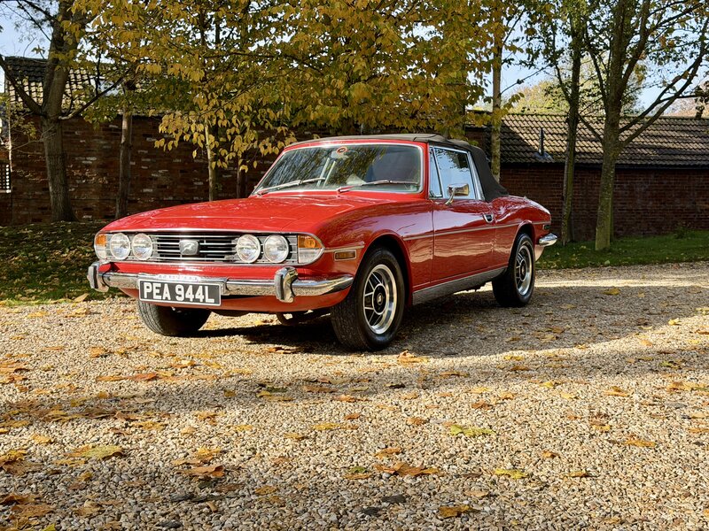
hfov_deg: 39.7
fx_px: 983
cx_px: 354
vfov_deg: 30.3
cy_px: 266
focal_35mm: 48
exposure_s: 1/1484
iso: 80
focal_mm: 6.76
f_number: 1.78
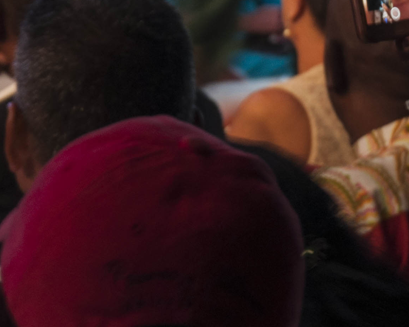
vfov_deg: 4.2
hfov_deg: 5.3
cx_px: 447
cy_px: 146
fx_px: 4431
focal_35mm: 366
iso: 200
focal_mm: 70
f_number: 11
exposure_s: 1/13
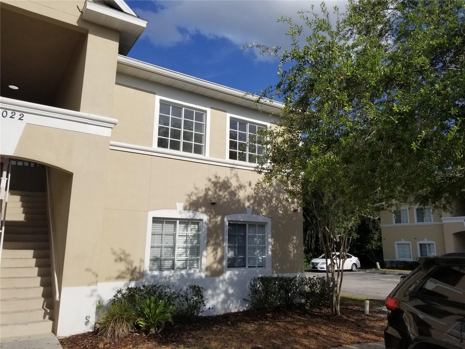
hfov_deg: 67.3
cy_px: 174
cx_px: 232
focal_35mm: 26
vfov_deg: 53.1
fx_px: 349
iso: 50
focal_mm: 4.3
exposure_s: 1/4320
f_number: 1.7
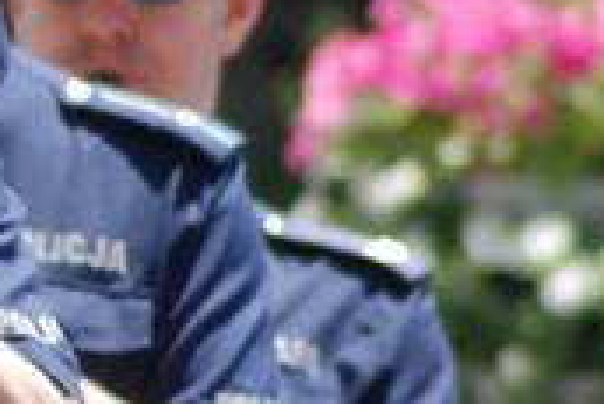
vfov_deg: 0.9
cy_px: 471
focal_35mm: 1552
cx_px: -485
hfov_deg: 1.3
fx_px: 26060
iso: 800
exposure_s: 1/2000
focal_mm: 180
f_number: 5.6
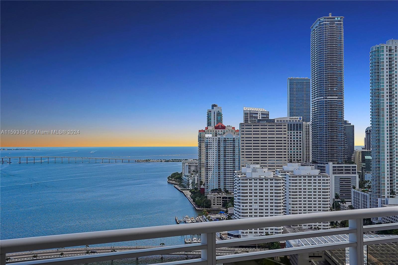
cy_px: 132
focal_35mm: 45
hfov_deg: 43.6
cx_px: 199
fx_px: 497
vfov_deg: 29.9
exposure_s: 1/500
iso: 320
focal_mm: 30
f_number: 10
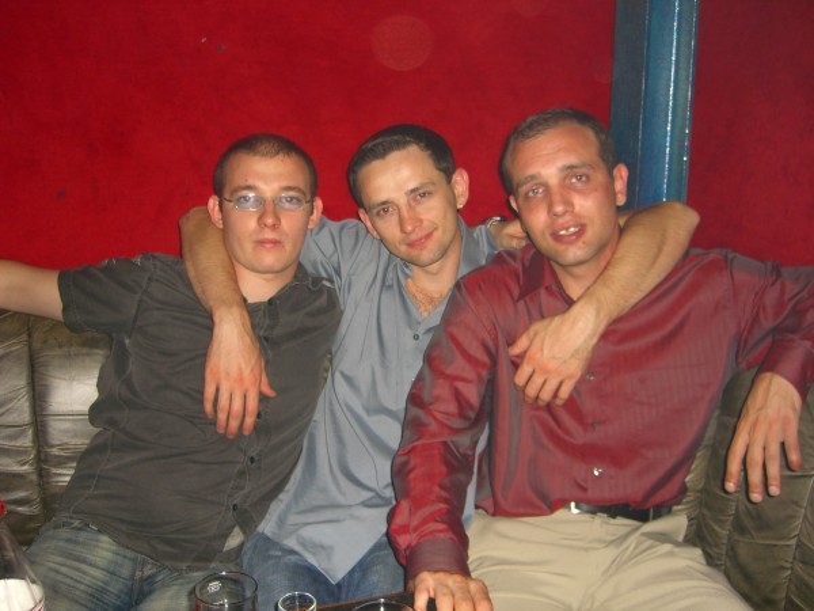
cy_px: 306
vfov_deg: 37.7
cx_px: 407
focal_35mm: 38
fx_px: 894
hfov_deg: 49.0
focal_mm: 7.9
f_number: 2.8
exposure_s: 1/60
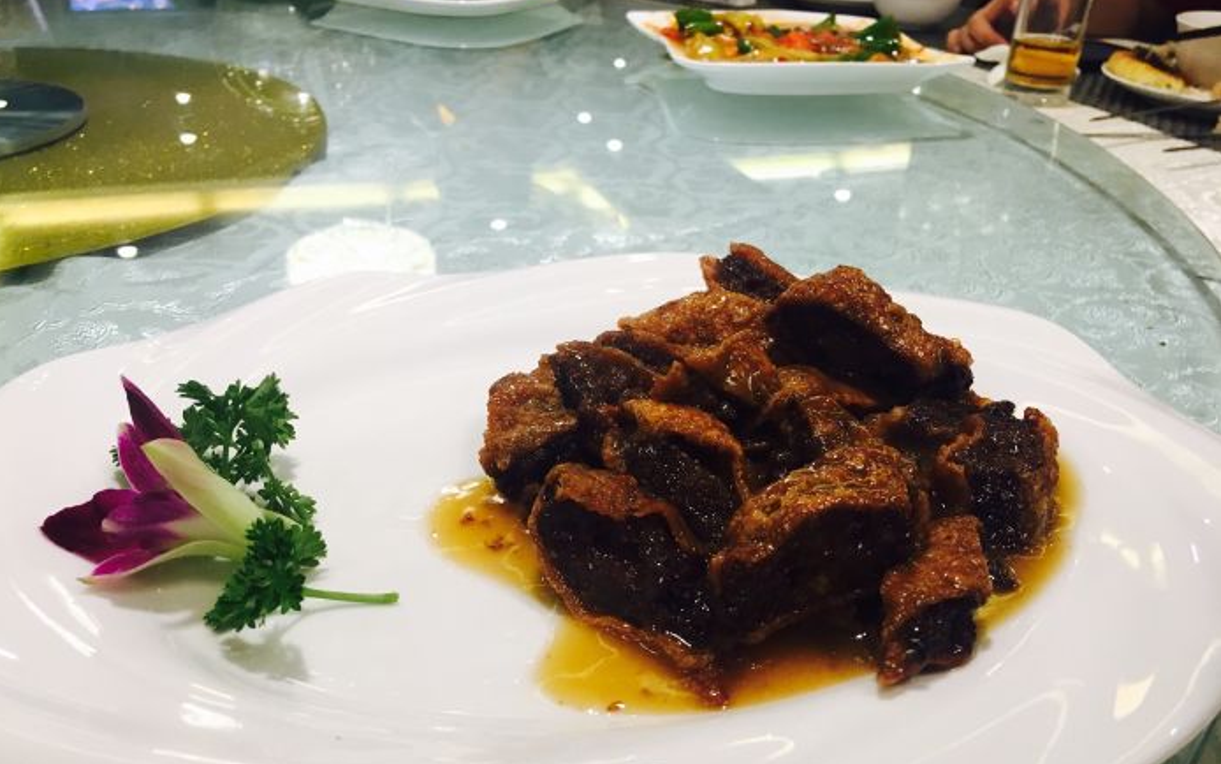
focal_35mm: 31
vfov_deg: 40.5
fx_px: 1032
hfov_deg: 61.2
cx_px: 607
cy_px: 444
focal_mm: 4.15
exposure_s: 1/33
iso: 50
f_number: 2.2
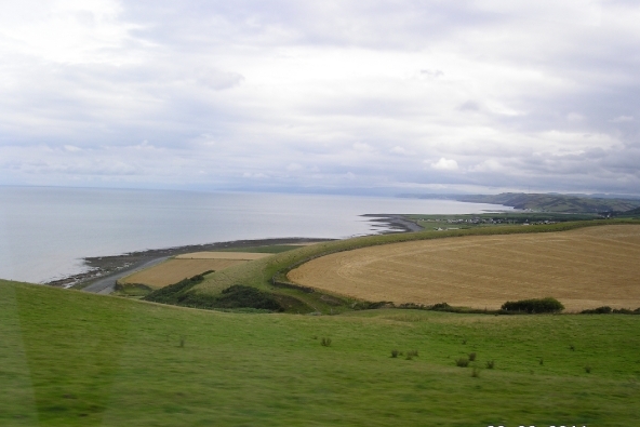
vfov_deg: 33.4
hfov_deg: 48.4
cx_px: 318
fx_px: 711
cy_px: 238
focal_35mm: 40
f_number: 5.6
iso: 100
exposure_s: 1/90
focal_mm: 7.8
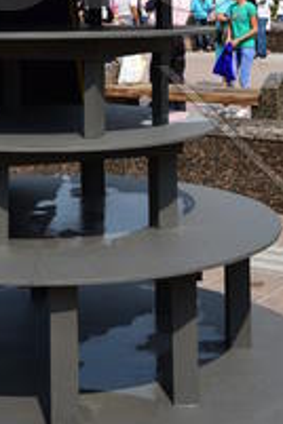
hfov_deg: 17.3
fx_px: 920
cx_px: 54
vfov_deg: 24.3
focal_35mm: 78
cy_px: -42
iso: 100
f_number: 9
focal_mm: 18
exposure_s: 1/250
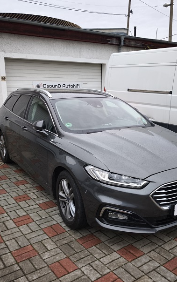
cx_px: 106
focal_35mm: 33
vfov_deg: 58.1
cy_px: 141
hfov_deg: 38.2
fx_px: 255
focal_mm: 6.57
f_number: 1.6
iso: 50
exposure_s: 1/166
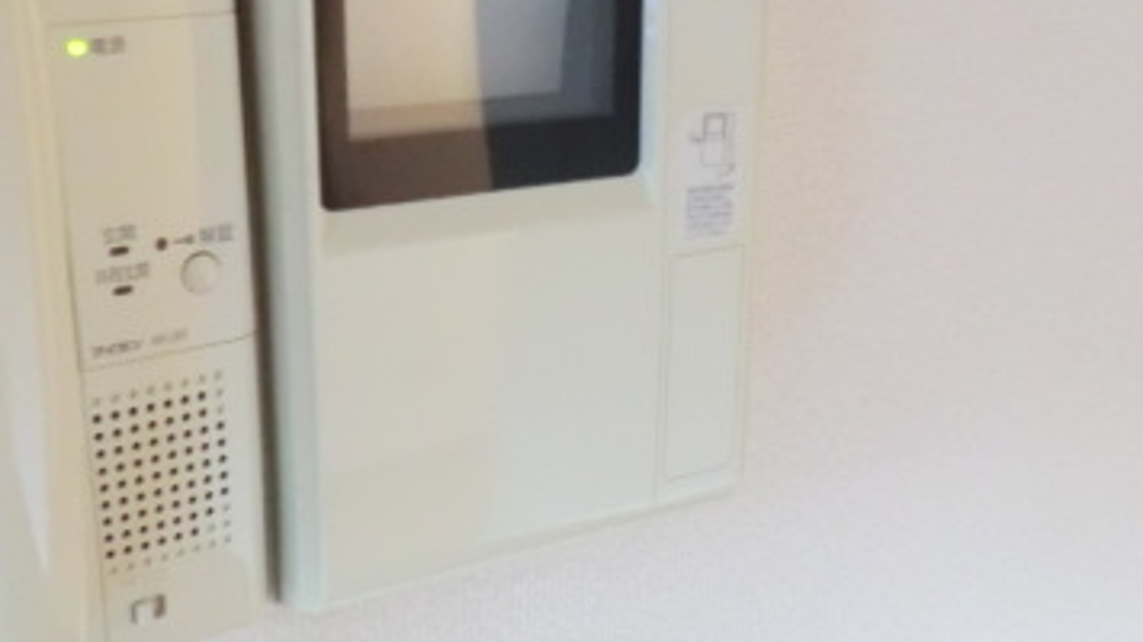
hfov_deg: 43.7
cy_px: 369
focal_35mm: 47
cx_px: 565
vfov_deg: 25.4
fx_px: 1424
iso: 800
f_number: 3.2
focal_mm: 4.3
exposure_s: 1/13
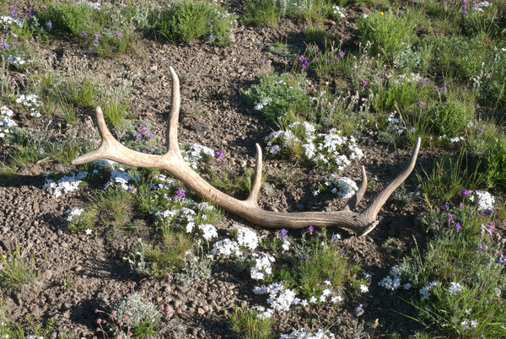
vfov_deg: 26.6
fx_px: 718
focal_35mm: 51
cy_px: 170
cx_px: 253
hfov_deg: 38.8
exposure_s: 1/30
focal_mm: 34
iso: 200
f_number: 25
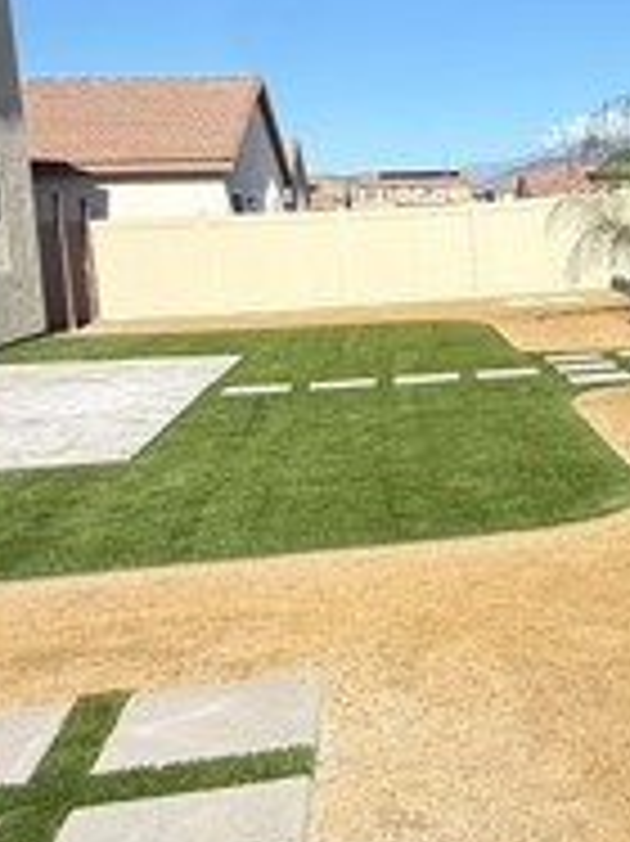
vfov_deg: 39.7
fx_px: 1166
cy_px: 396
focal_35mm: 48
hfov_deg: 28.1
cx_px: 657
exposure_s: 1/2976
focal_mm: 2.22
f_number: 2.2
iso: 50
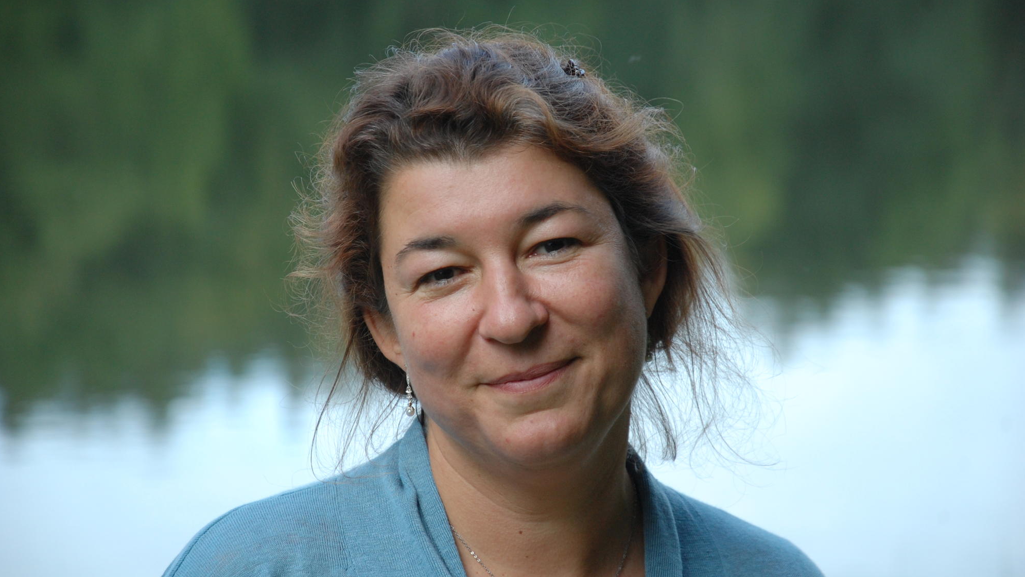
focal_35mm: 166
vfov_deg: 7.3
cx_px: 512
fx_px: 4499
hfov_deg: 13.0
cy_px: 306
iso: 560
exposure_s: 1/125
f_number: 5.6
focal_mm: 105
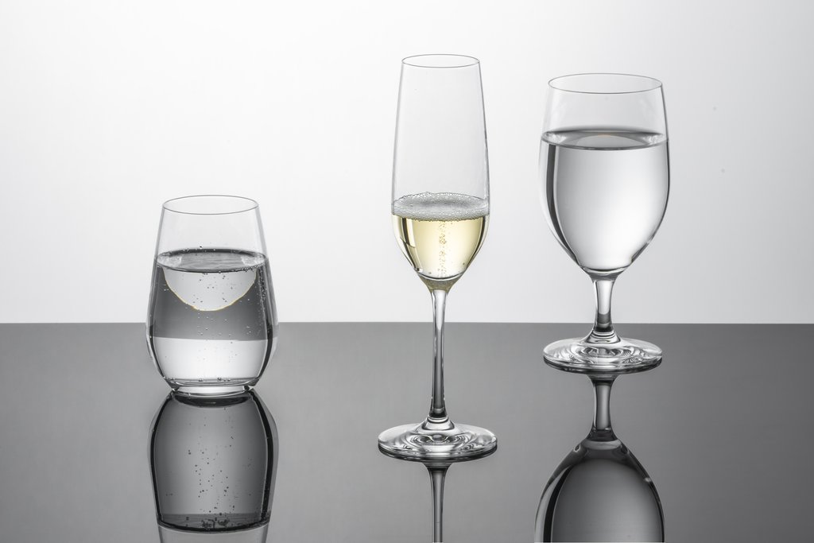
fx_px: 4229
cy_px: 272
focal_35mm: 187
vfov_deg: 7.3
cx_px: 407
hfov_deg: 11.0
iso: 50
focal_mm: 125
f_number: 32
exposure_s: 1/80
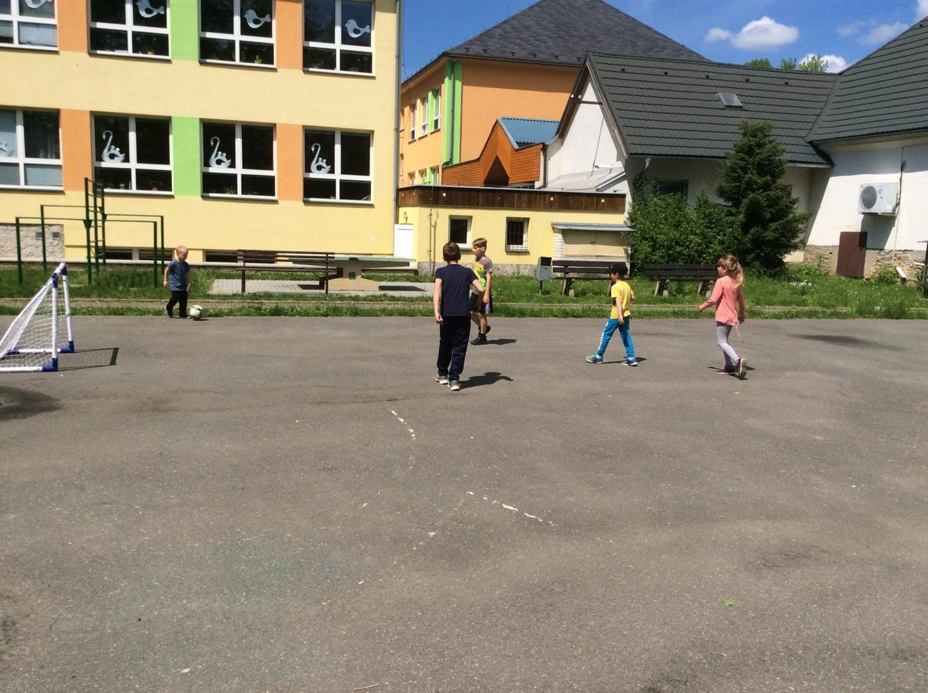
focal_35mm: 32
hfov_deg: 56.9
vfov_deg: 44.0
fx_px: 856
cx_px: 464
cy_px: 346
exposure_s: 1/2203
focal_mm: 3.3
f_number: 2.4
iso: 32
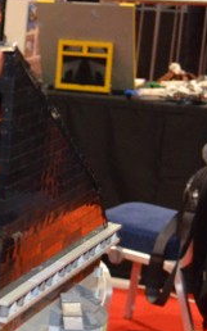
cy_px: 348
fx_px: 1283
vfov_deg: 14.4
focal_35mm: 142
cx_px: -315
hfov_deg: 8.3
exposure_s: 1/60
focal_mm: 24
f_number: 4
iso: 3200
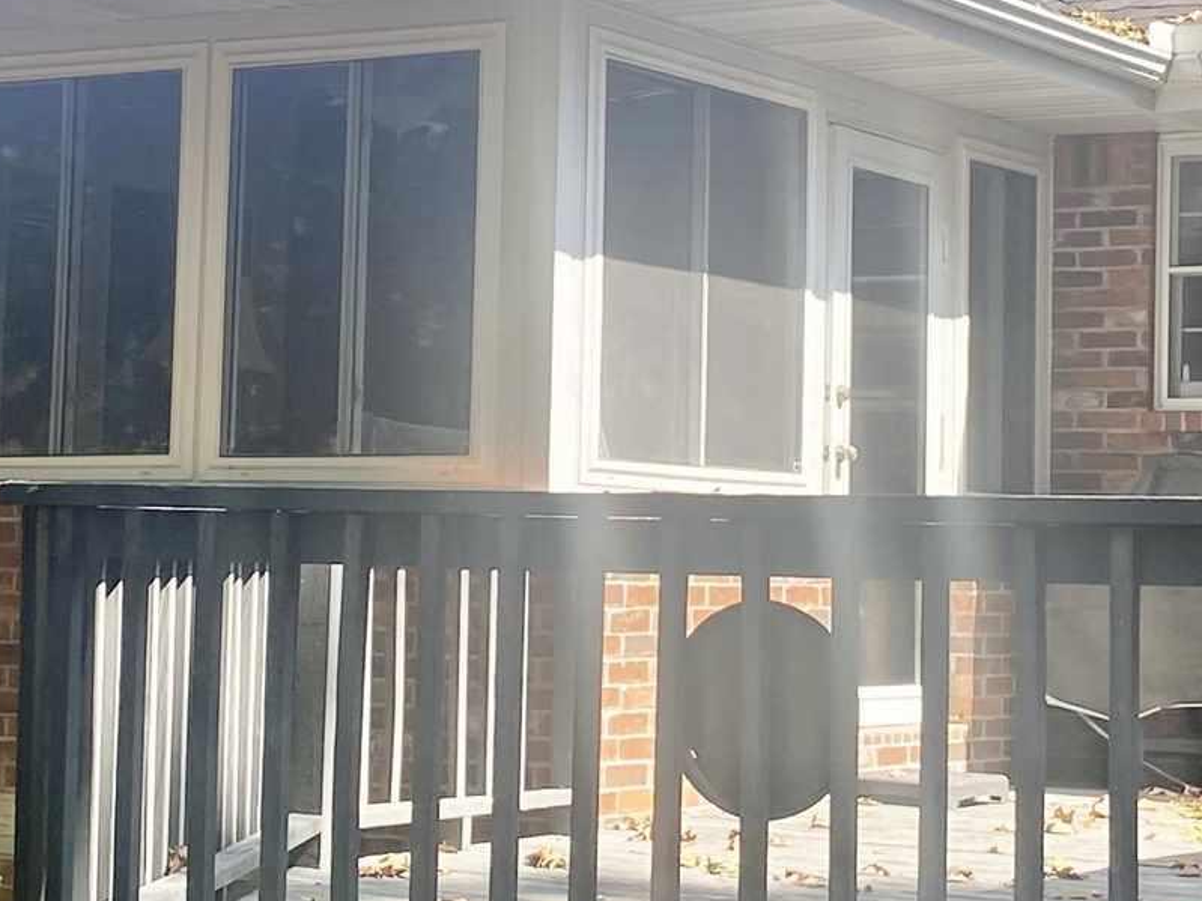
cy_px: 265
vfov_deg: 14.7
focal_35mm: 100
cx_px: 698
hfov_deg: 19.6
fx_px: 3472
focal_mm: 4.25
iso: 32
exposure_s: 1/827
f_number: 1.8
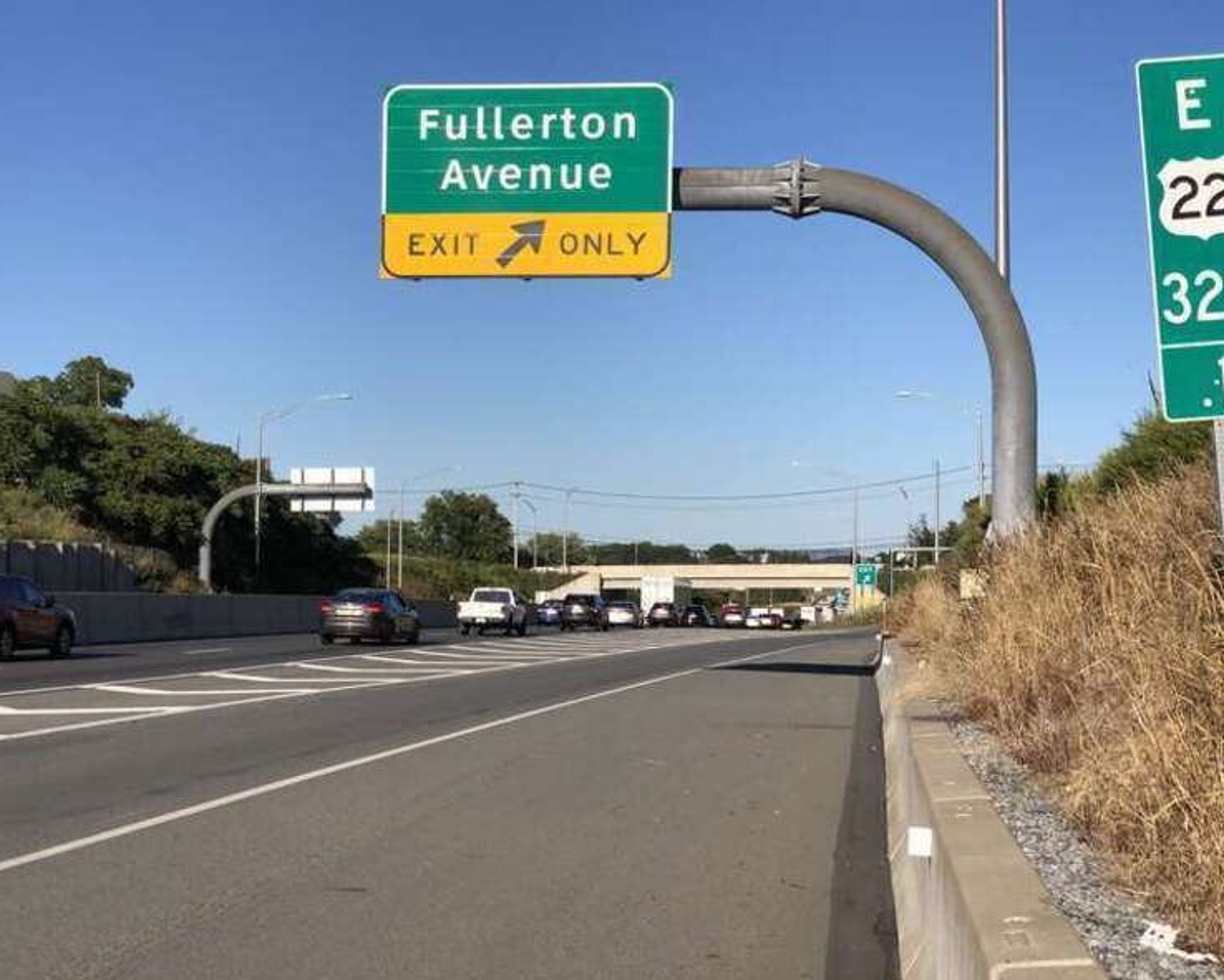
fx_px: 1993
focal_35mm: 55
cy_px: 486
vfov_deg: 27.6
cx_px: 640
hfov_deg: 34.1
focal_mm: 6
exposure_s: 1/1453
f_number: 2.4
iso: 16
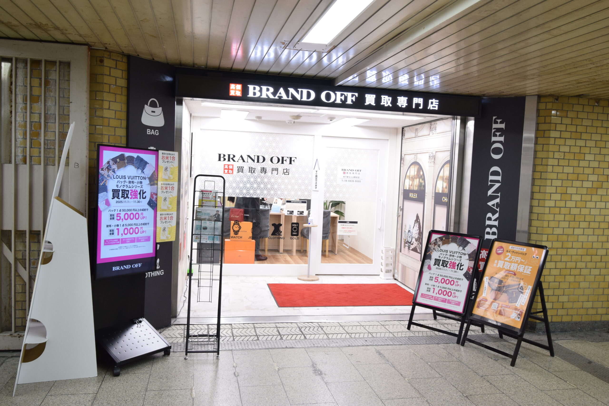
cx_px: 304
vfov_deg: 43.6
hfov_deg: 61.9
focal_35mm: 30
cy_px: 203
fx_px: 507
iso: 800
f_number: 8
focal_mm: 20
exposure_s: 1/25
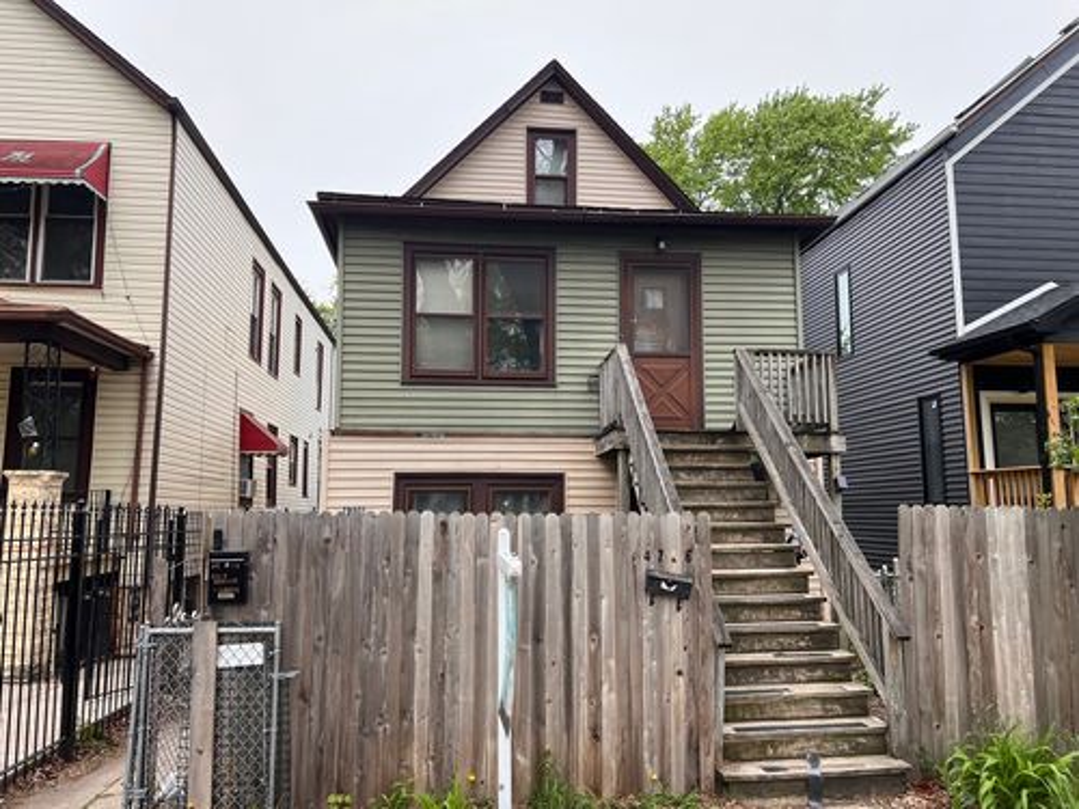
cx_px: 540
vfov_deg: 53.1
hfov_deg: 67.3
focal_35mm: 26
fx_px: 810
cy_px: 404
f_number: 1.5
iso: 50
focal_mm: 5.7
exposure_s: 1/1361
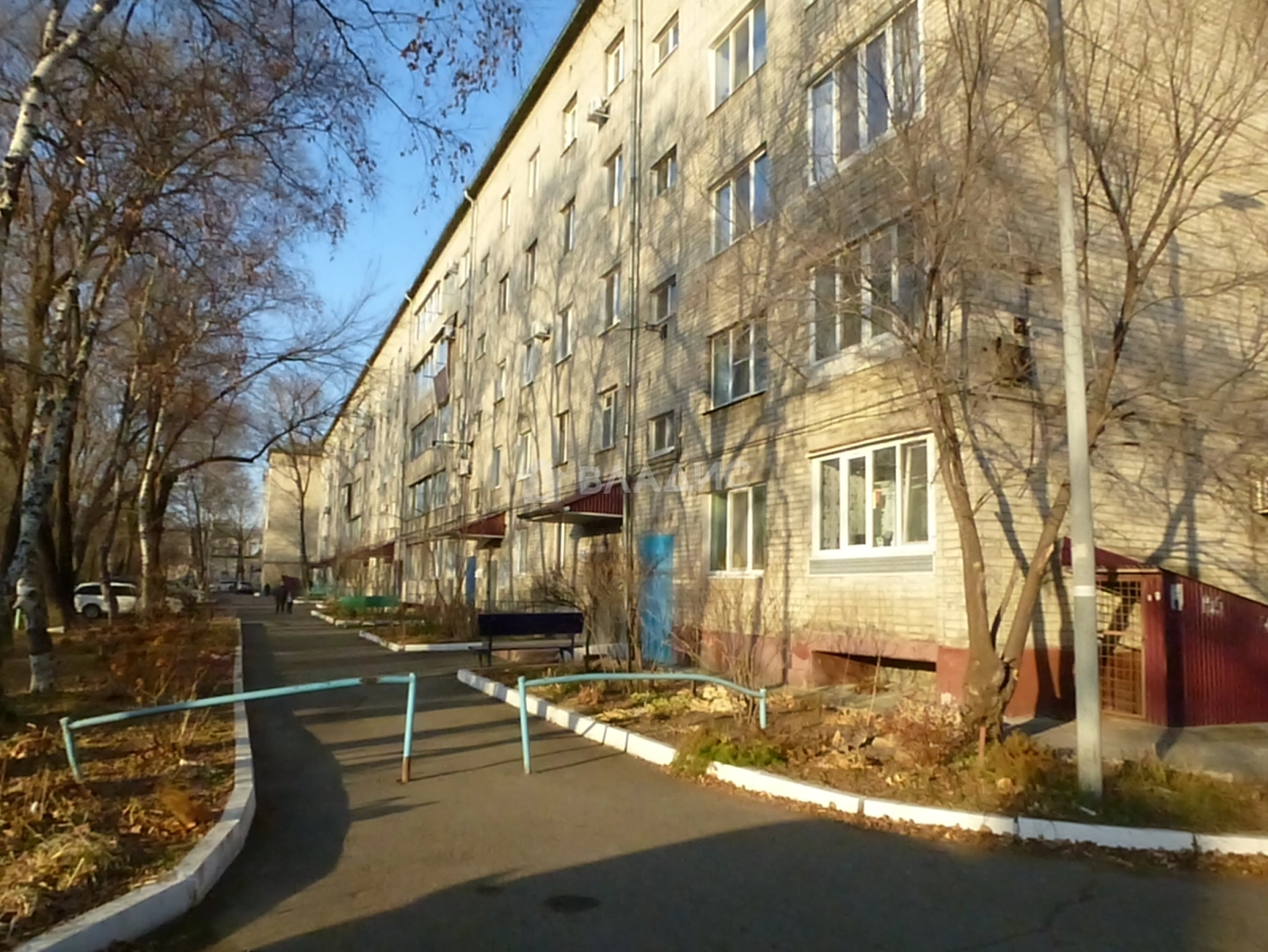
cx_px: 634
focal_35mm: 24
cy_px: 476
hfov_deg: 71.6
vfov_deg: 56.8
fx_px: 879
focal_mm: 4.3
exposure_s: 1/2000
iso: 1600
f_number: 6.3
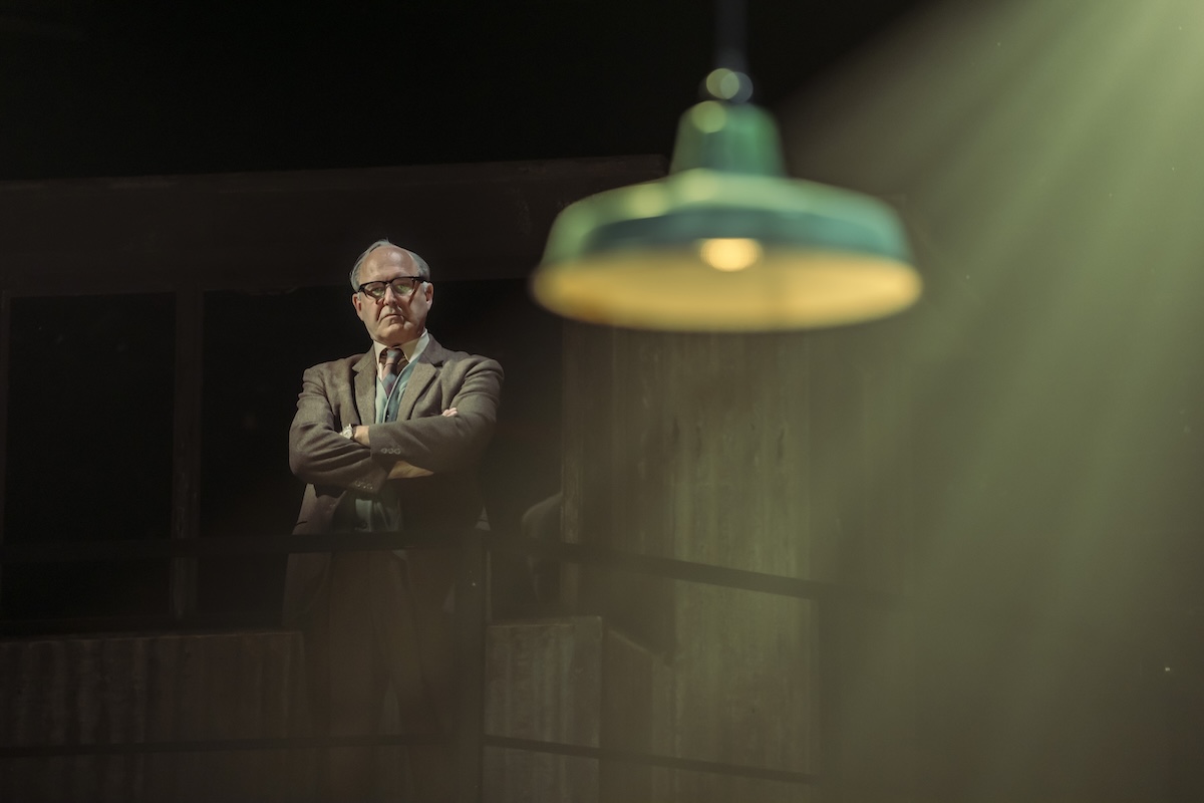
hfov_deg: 13.7
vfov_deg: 9.1
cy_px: 402
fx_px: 5016
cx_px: 602
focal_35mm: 150
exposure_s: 1/125
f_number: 2.8
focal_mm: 150
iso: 2000
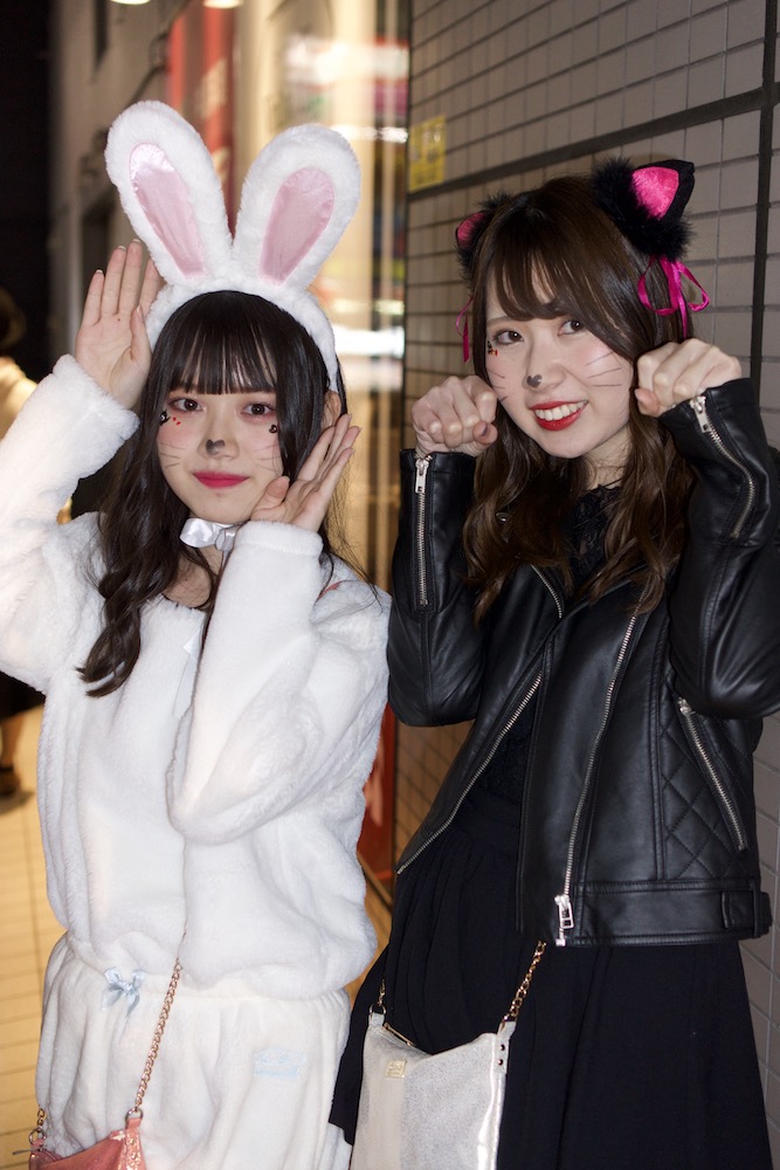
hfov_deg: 26.0
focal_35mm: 52
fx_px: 1689
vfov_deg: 38.2
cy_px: 585
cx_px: 390
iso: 400
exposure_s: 1/60
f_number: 2.5
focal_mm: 35
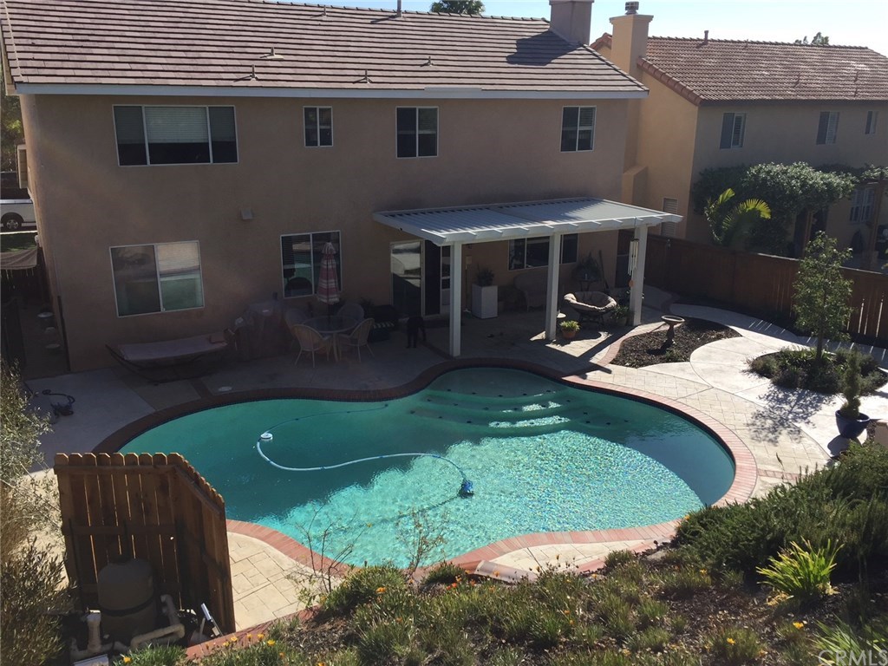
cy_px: 333
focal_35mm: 29
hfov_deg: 61.7
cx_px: 444
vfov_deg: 48.2
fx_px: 744
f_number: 2.2
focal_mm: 4.15
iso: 32
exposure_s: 1/1647
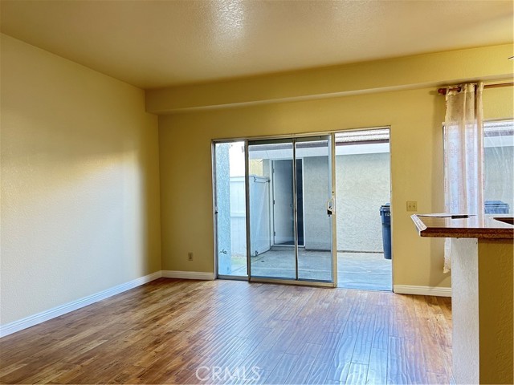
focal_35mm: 26
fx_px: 386
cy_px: 192
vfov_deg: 53.1
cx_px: 257
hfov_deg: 67.3
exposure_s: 1/60
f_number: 1.5
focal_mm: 5.7
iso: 200
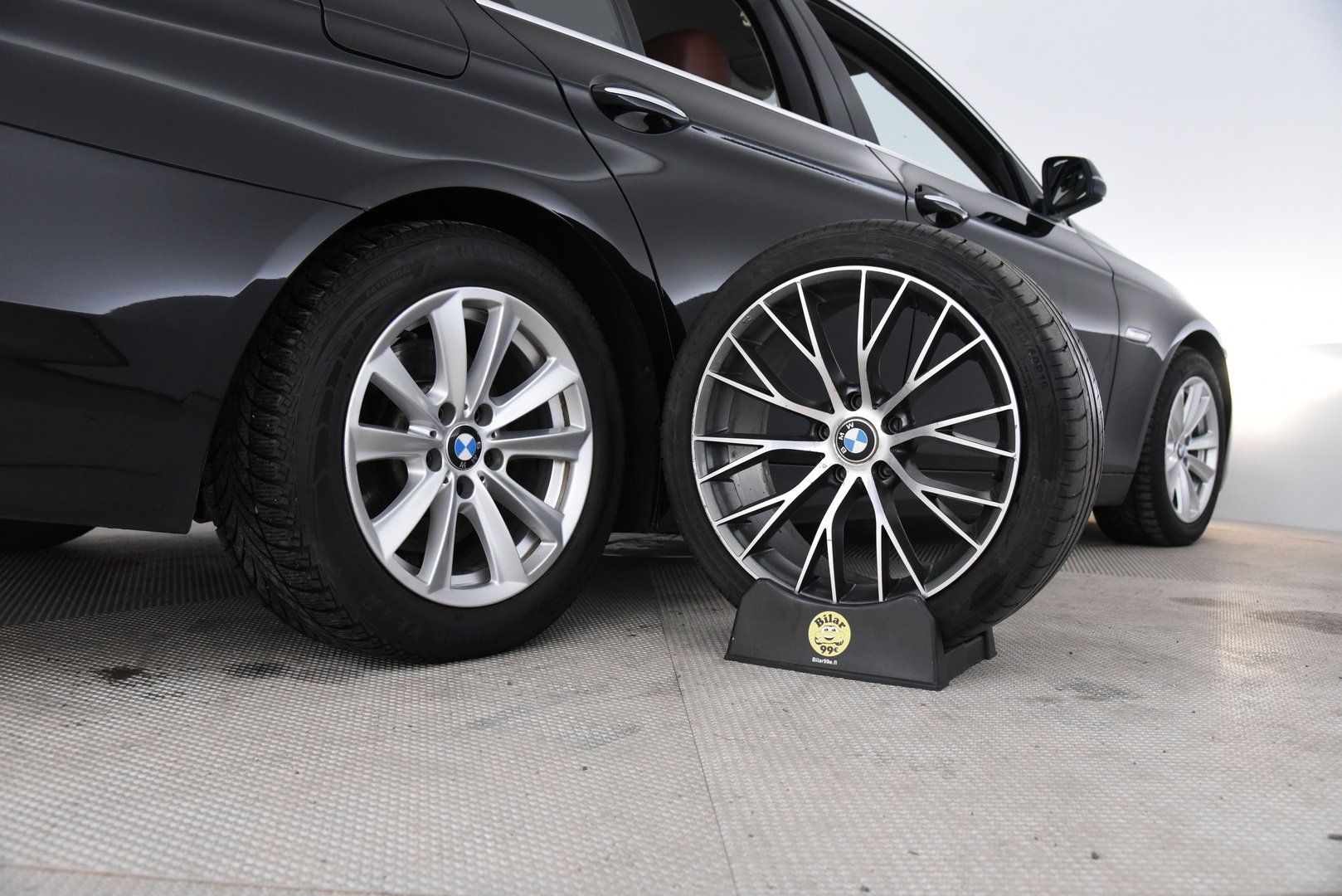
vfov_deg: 38.9
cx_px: 671
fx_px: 1268
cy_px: 448
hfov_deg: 55.8
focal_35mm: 34
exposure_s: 1/80
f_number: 5
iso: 4000
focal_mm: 34
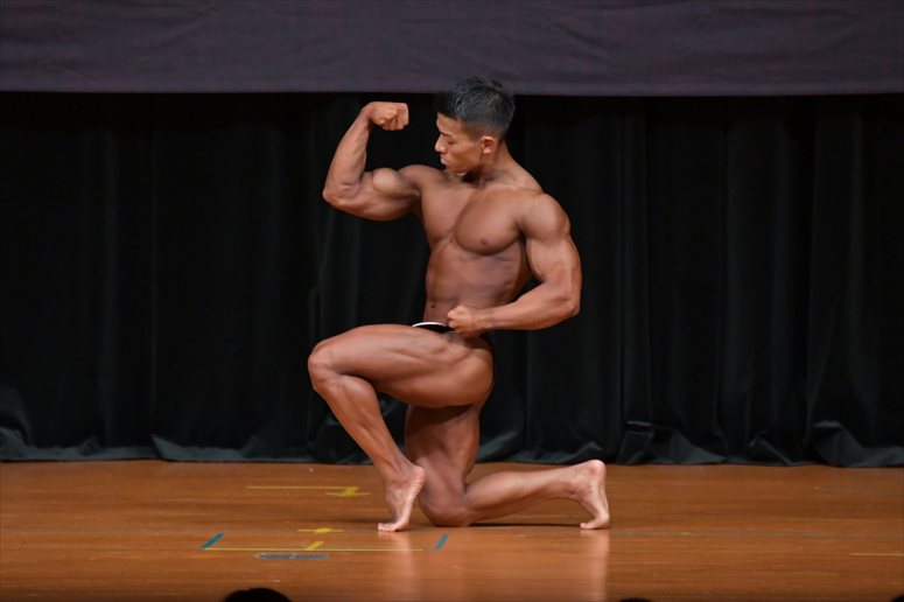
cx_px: 452
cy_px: 301
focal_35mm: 375
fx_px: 9412
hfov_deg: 5.5
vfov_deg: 3.7
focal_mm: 250
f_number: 5.6
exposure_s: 1/400
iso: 4000
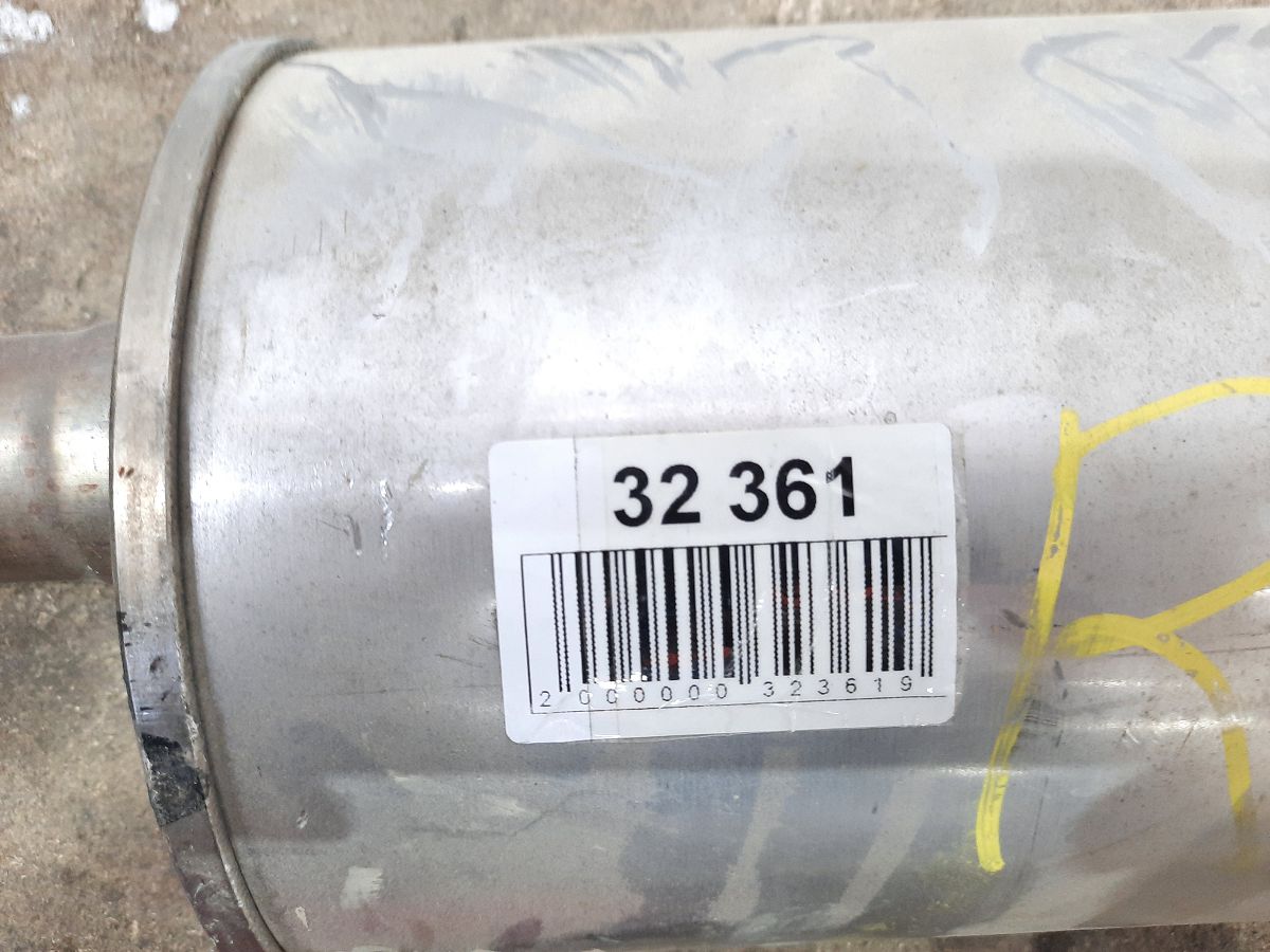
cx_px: 635
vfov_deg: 54.9
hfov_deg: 69.4
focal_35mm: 25
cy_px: 476
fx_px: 917
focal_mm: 4.6
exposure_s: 1/33
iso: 320
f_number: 2
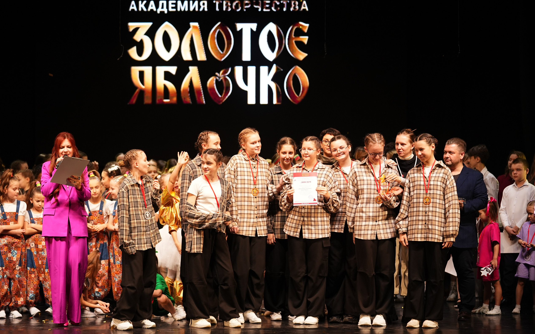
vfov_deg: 11.3
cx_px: 266
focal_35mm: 116
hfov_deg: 18.0
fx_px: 1691
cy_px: 162
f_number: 2.8
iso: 800
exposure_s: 1/250
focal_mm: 113
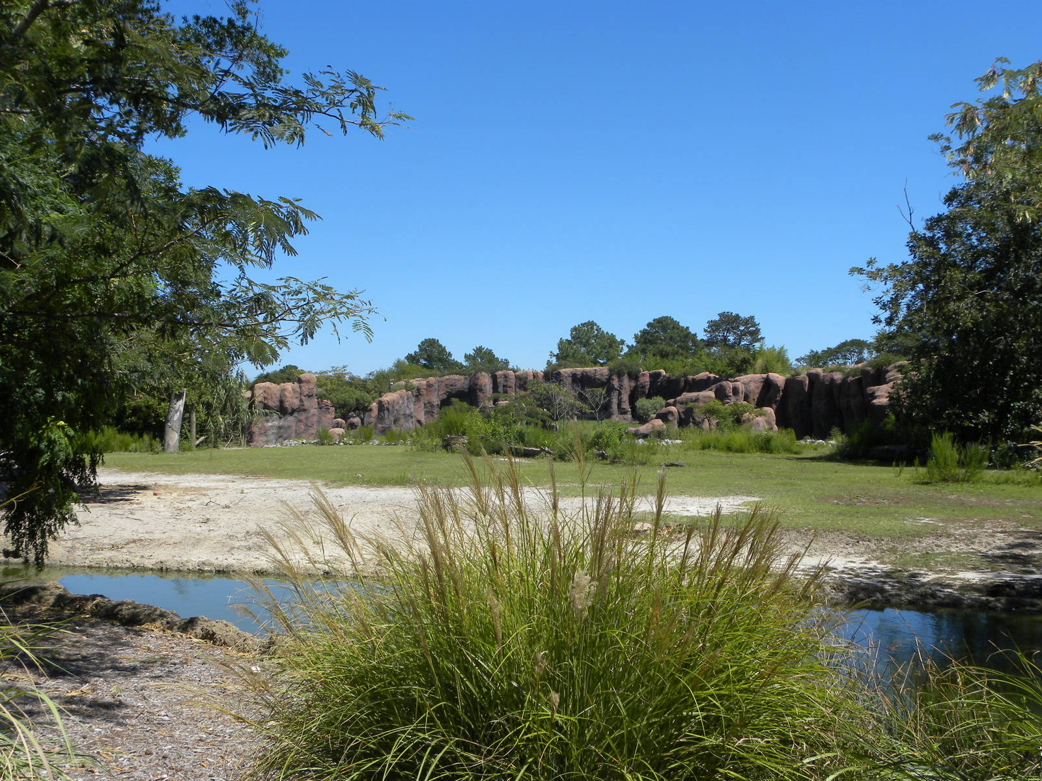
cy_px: 390
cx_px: 521
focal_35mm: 37
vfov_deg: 38.7
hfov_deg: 50.1
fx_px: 1114
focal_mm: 6.6
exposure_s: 1/314
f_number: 5.6
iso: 64
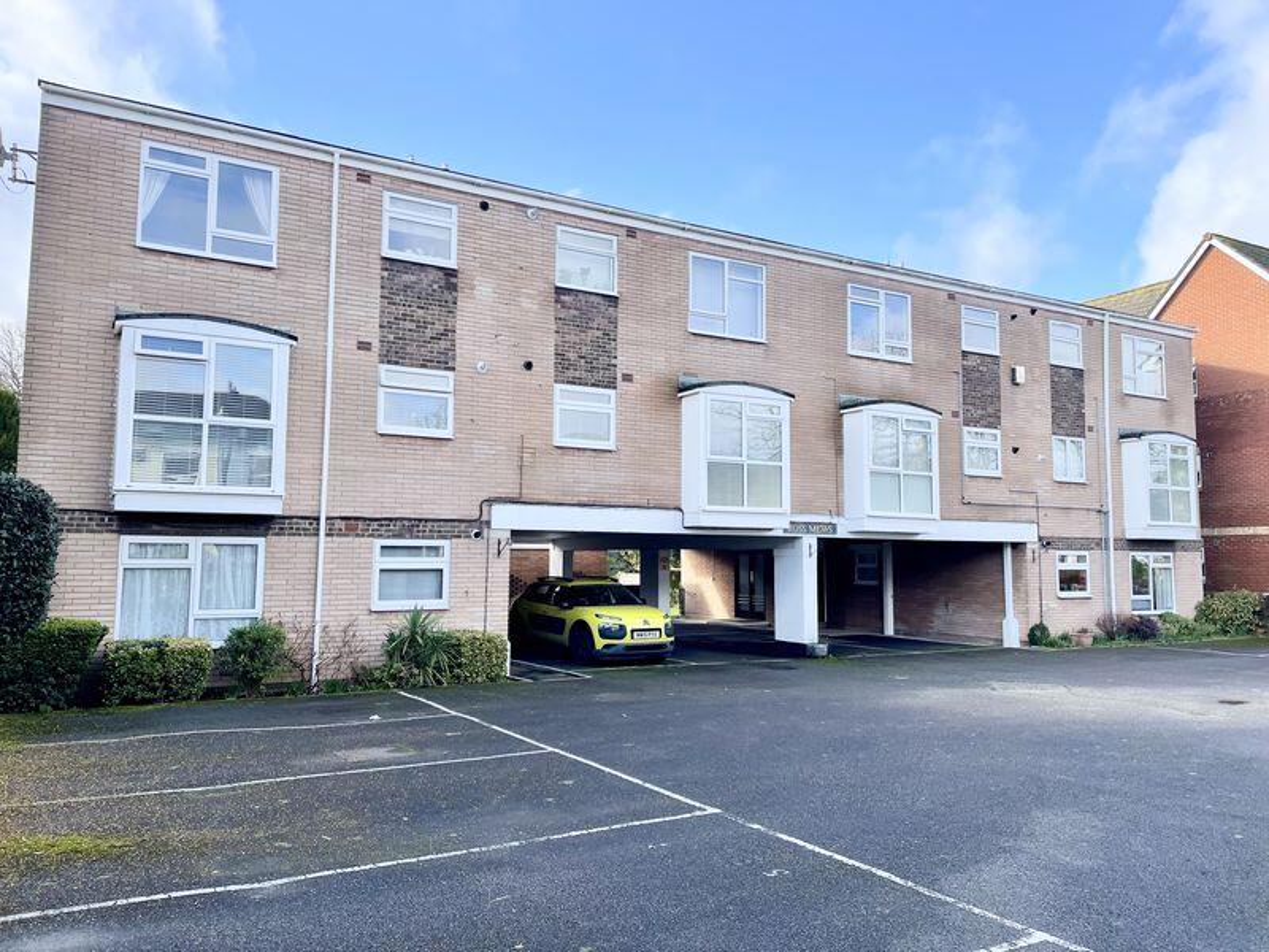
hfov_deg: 67.3
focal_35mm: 26
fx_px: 953
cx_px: 634
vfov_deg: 53.1
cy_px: 476
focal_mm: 4.2
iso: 32
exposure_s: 1/988
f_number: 1.6
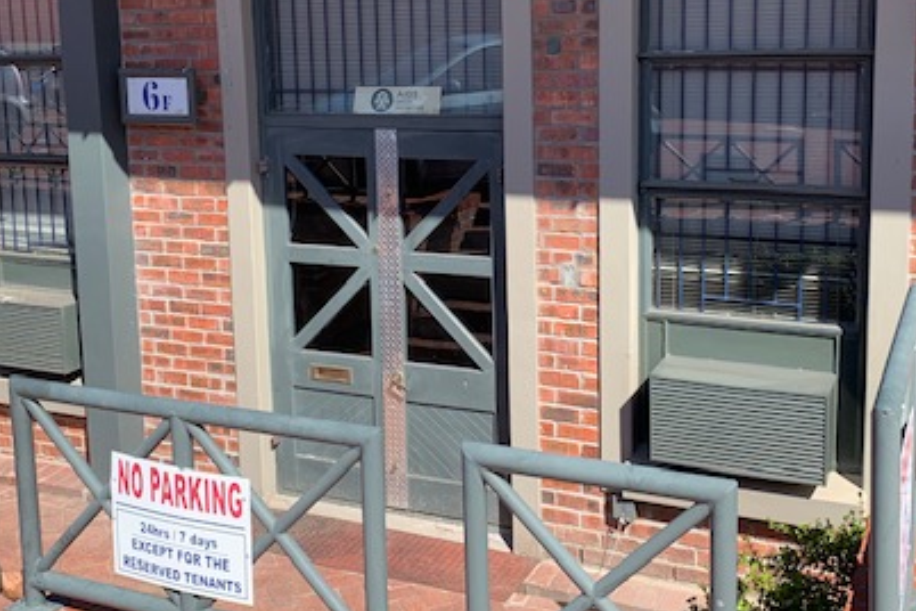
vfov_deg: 30.9
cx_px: 469
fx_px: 1094
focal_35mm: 43
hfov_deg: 45.4
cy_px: 192
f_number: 1.8
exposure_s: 1/1149
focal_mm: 4.25
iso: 25
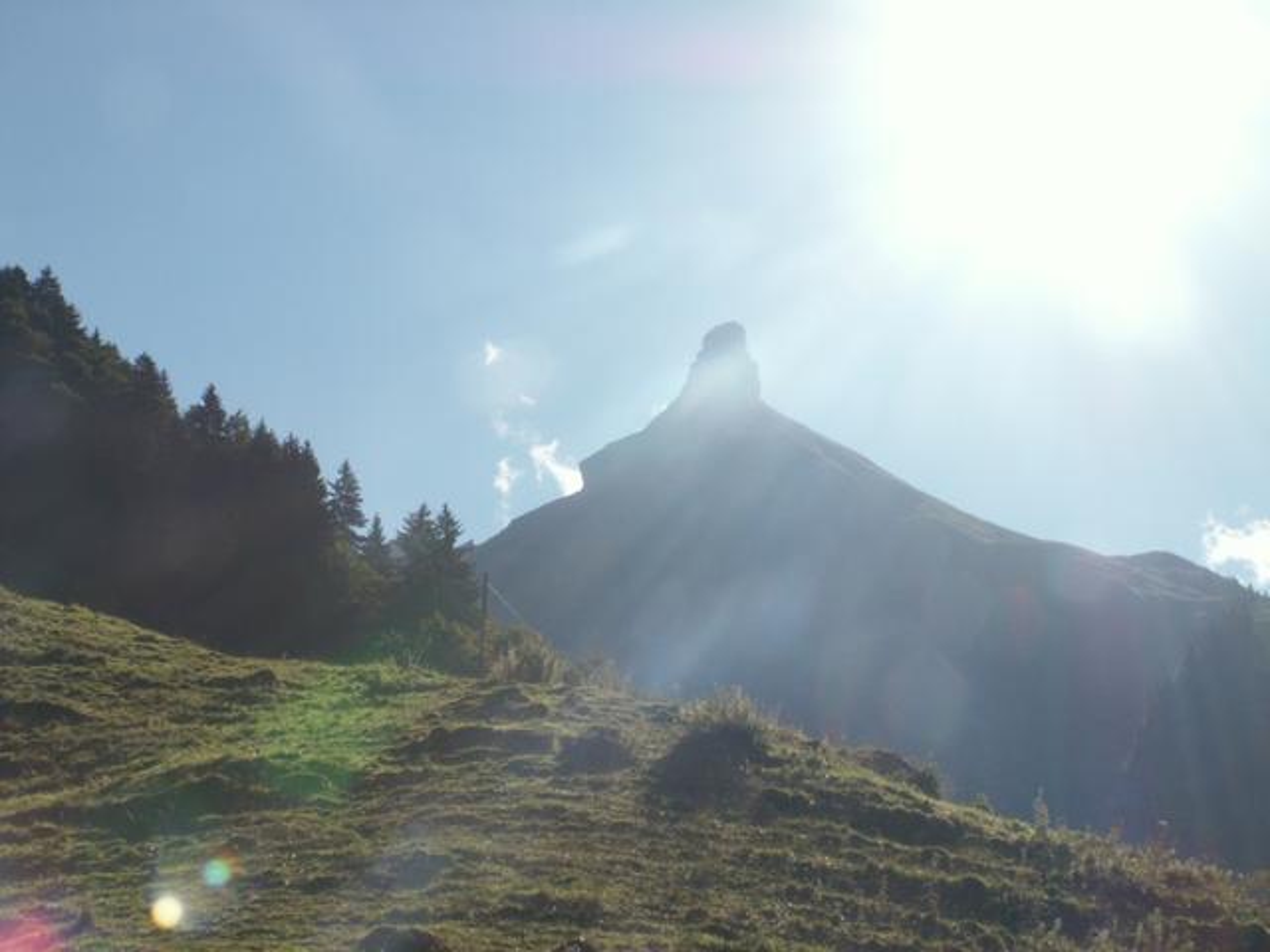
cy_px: 476
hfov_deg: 26.7
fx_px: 2678
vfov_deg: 20.2
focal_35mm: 73
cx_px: 635
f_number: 8
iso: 50
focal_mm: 12.22
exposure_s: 1/250
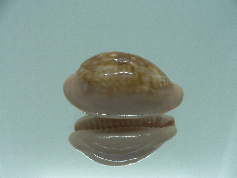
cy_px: 96
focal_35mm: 38
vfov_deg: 37.7
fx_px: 260
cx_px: 122
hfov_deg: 49.0
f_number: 2.8
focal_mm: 4.6
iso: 80
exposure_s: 1/60
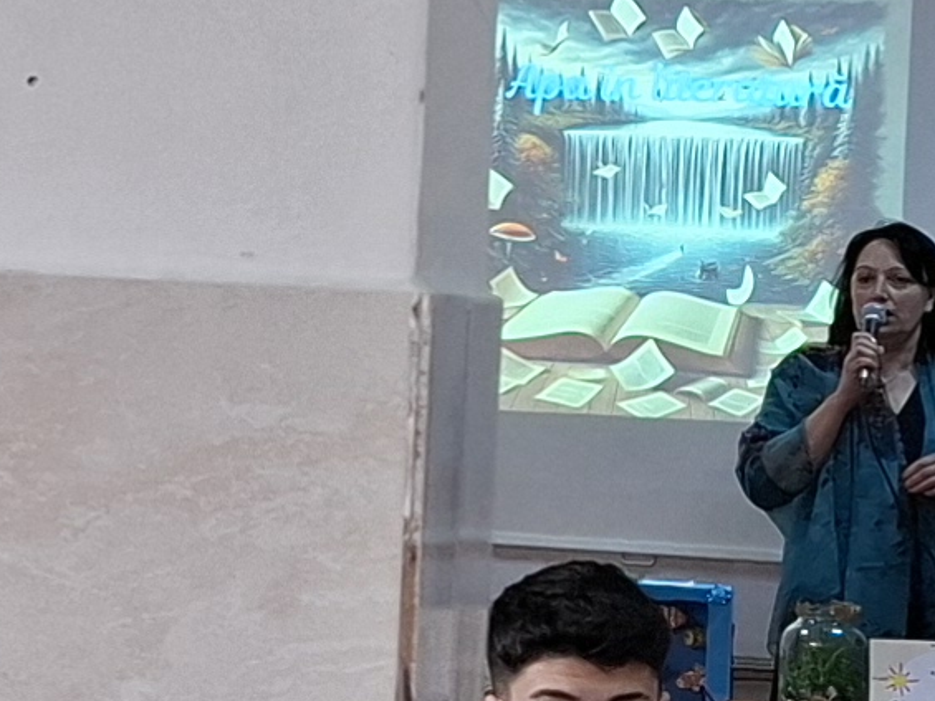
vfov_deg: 8.9
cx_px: -144
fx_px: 4485
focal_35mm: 166
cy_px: 233
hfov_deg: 11.7
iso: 64
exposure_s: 1/100
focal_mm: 5.54
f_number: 1.8
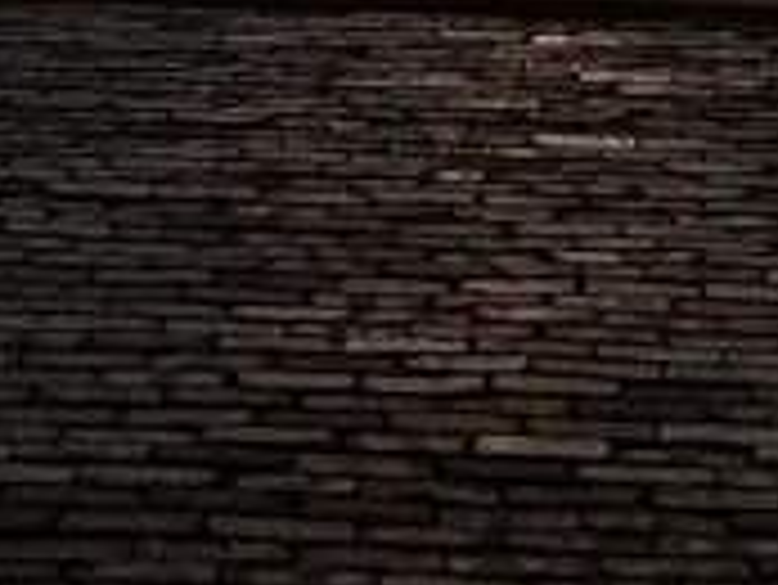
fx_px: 3464
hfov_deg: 12.8
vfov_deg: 8.5
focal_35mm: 154
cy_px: -990
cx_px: 454
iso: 640
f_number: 1.8
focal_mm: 4.25
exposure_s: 1/30
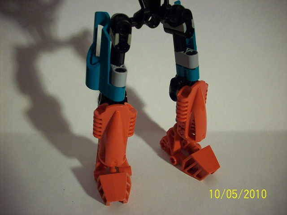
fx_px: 307
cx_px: 144
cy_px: 108
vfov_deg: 38.7
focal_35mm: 37
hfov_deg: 50.1
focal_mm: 6.2
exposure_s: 1/16.3
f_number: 2.8
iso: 160
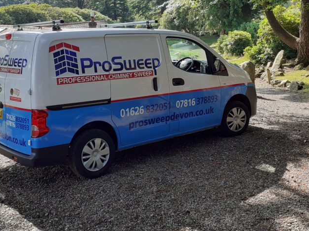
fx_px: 393
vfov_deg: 32.6
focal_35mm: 44
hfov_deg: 42.9
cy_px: 77
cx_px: 136
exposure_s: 1/370
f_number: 1.9
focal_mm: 3.6
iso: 40
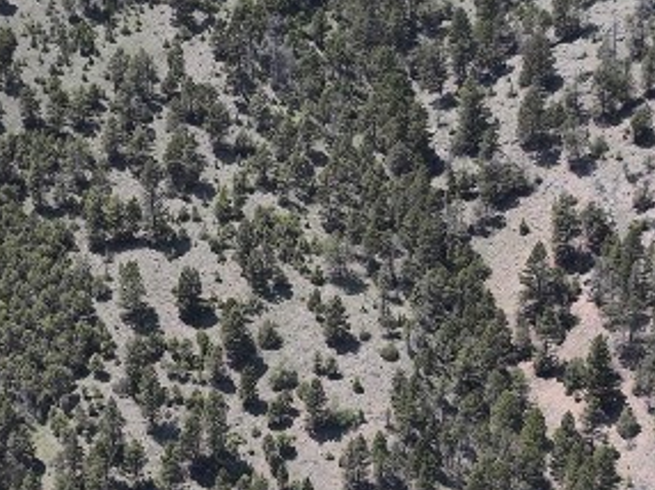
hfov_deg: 22.7
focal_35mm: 86
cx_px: 265
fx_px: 1626
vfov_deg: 17.0
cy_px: 378
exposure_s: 1/2000
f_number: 2.8
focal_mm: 12.29
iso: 140
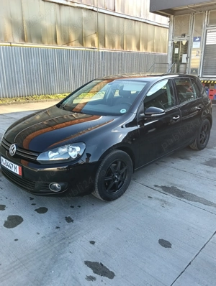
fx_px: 224
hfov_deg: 51.5
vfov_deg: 65.2
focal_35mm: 27
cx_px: 108
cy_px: 143
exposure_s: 1/100
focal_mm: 3.98
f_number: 1.8
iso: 64
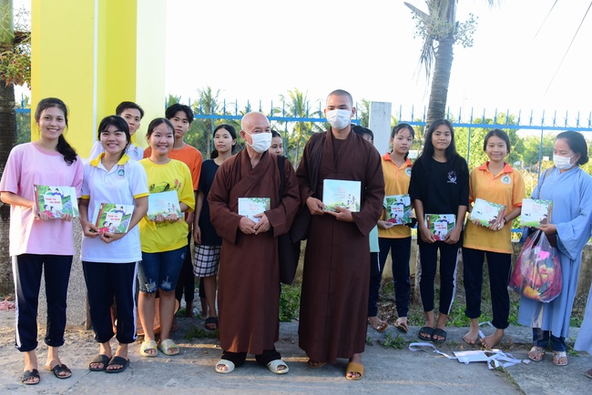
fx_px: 526
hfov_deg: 58.7
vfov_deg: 41.2
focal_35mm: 32
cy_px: 198
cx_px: 296
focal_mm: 32
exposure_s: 1/200
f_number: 5
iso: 1000
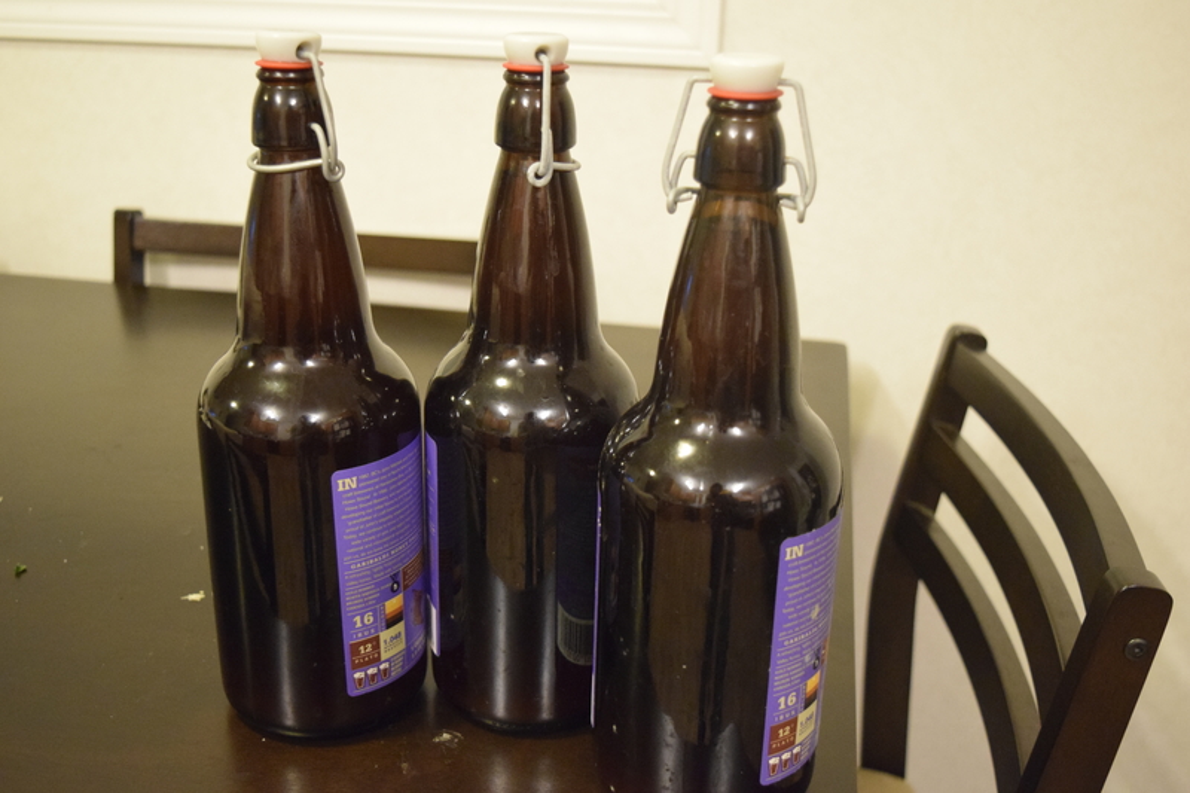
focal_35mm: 38
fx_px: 1239
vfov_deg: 35.5
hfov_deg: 51.3
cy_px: 396
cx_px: 595
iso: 4500
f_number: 4
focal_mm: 25
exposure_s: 1/60
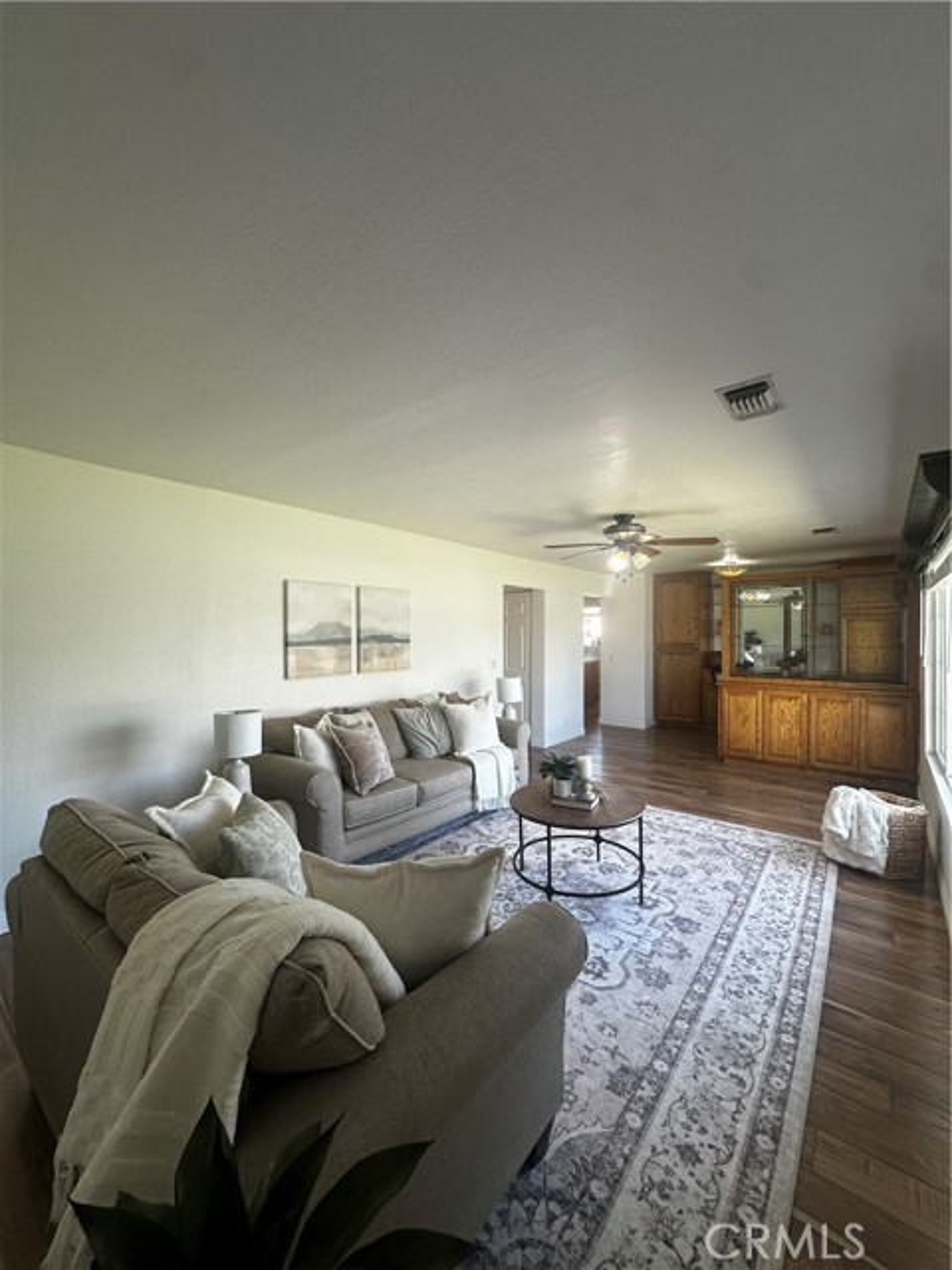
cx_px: 476
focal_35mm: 14
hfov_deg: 85.7
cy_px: 635
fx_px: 513
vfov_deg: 102.1
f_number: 2.2
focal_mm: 2.22
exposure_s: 1/120
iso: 125
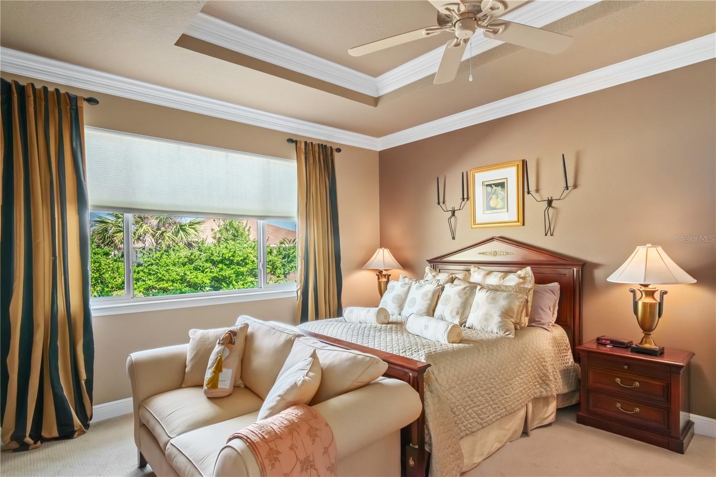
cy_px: 238
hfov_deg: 90.0
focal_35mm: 18
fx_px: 358
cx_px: 358
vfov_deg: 67.4
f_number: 9
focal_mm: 12
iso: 250
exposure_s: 1/10
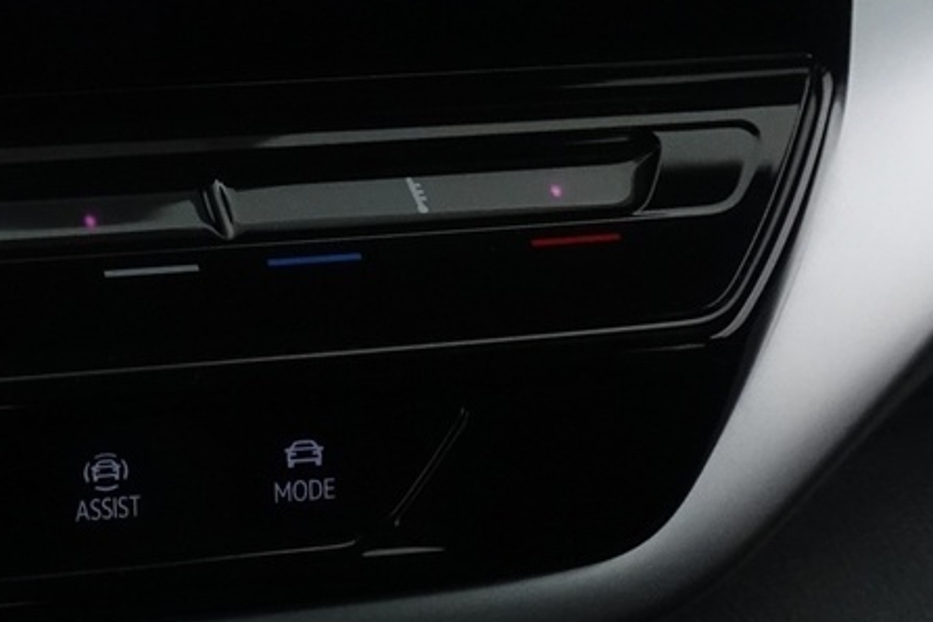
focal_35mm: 87
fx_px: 2255
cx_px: -338
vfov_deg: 14.8
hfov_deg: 20.9
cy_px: -259
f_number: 3.5
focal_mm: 8.8
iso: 1000
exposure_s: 1/40
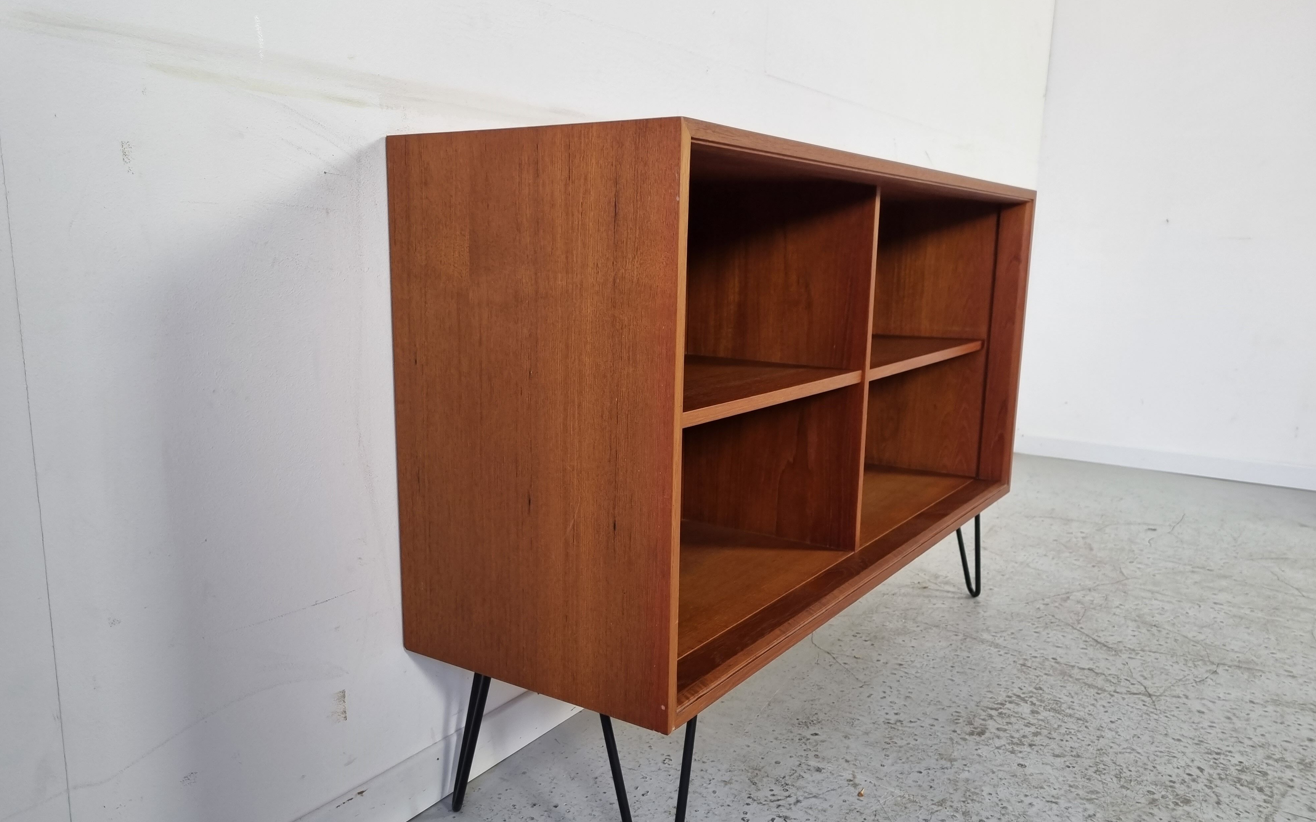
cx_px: 655
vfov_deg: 44.4
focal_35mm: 28
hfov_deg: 66.5
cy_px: 470
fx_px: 1004
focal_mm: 5.4
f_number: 1.8
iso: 64
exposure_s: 1/100
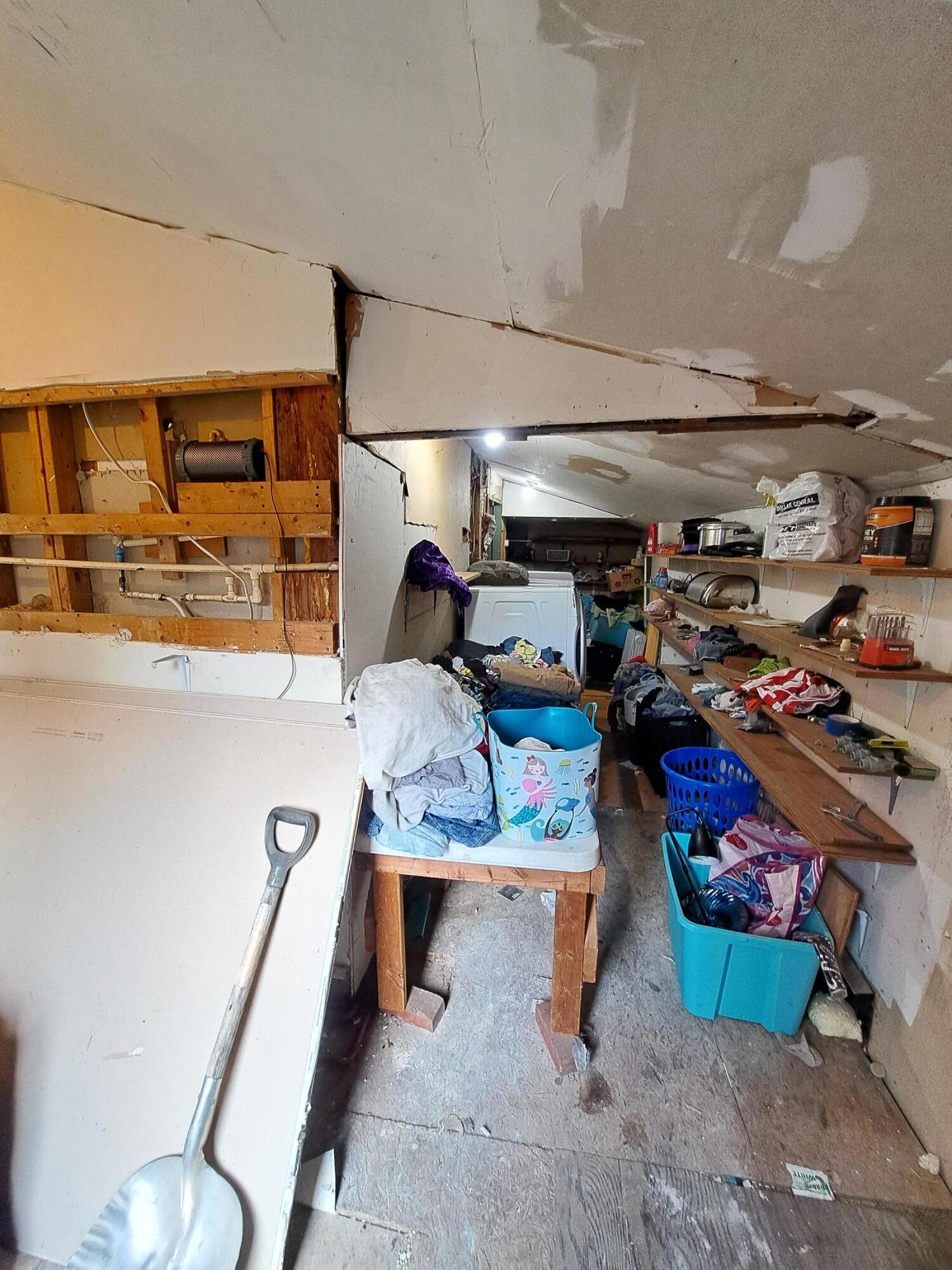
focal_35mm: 13
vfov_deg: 106.2
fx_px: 477
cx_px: 476
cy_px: 635
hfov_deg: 89.9
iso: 100
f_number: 2.2
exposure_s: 1/40
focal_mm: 1.74
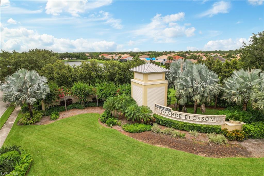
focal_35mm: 22
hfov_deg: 78.6
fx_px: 161
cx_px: 132
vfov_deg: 57.2
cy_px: 88
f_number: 2.8
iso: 100
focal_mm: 8.38
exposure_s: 1/400
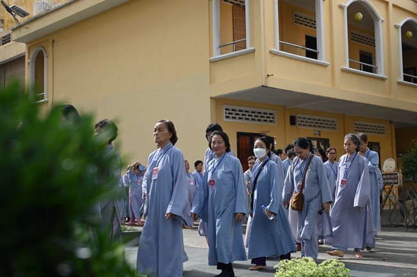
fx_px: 555
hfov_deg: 41.2
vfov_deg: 28.0
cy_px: 138
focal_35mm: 48
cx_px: 208
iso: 160
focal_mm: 48
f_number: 5.6
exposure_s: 1/250
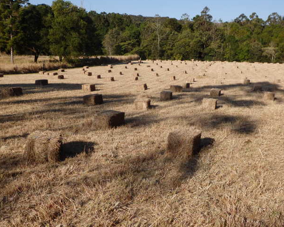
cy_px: 114
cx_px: 145
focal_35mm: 48
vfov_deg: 31.4
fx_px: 403
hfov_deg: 38.8
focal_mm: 8
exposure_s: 1/800
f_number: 3.8
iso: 100
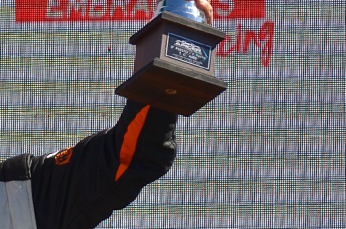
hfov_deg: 4.5
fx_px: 4294
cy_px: 204
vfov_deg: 3.0
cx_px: -371
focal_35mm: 448
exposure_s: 1/6400
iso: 400
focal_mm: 70
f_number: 2.8
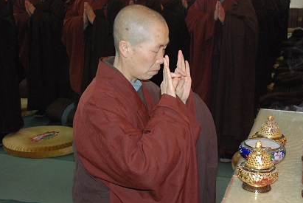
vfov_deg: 24.0
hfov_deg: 35.1
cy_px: 110
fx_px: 477
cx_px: 180
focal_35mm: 57
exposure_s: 1/60
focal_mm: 31
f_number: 5.6
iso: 1600
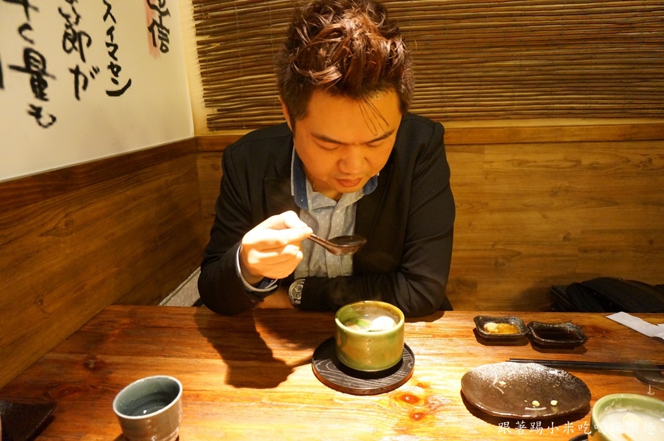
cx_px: 332
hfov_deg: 73.8
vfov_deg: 53.0
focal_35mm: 24
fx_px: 442
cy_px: 220
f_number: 3.5
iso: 3200
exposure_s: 1/20
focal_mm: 16
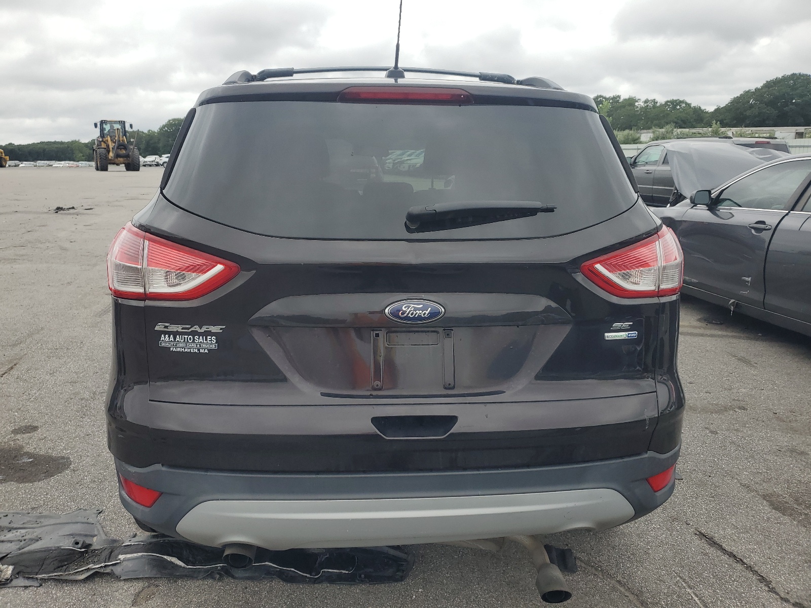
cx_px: 406
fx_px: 609
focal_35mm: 26
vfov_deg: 53.1
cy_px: 304
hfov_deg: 67.3
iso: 50
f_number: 1.5
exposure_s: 1/833
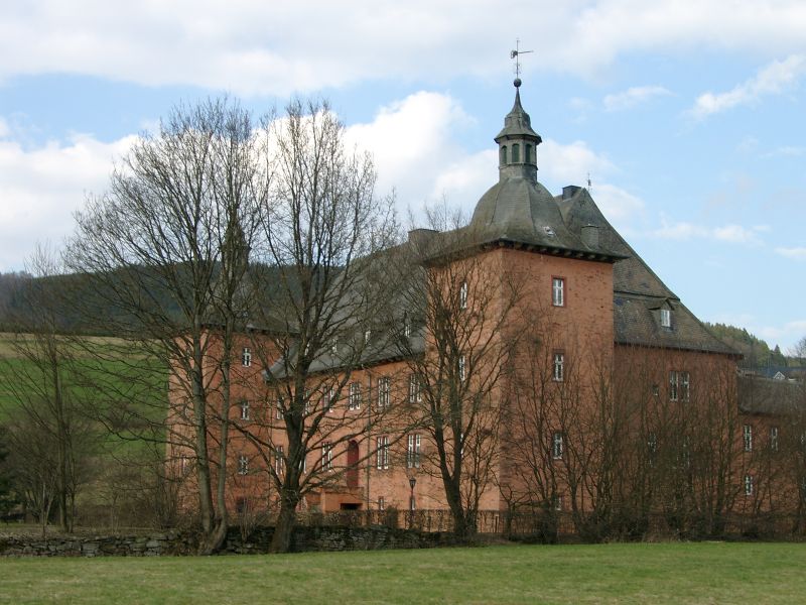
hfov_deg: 32.2
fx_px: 1397
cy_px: 302
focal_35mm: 60
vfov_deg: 24.4
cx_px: 403
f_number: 4
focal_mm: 12.52
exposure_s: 1/298
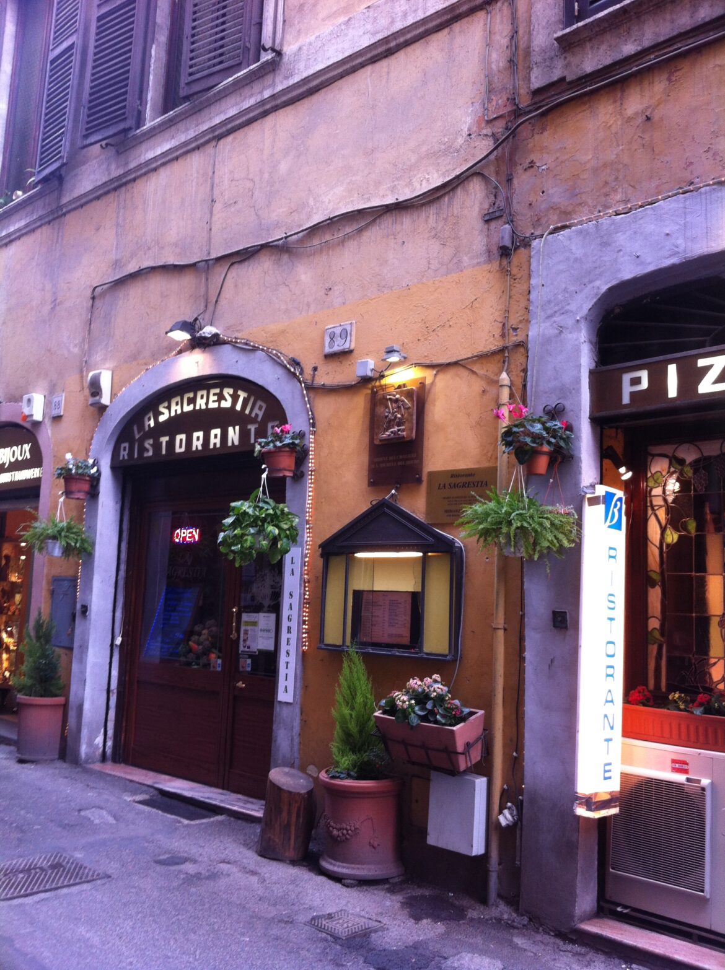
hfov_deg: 40.6
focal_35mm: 35
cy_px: 485
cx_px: 362
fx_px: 980
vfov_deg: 52.7
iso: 80
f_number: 2.8
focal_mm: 3.85
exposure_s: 1/30
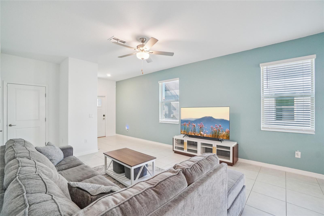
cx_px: 162
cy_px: 108
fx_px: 135
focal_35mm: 15
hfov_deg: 100.4
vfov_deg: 77.3
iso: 500
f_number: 8
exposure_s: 1/30
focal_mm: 10
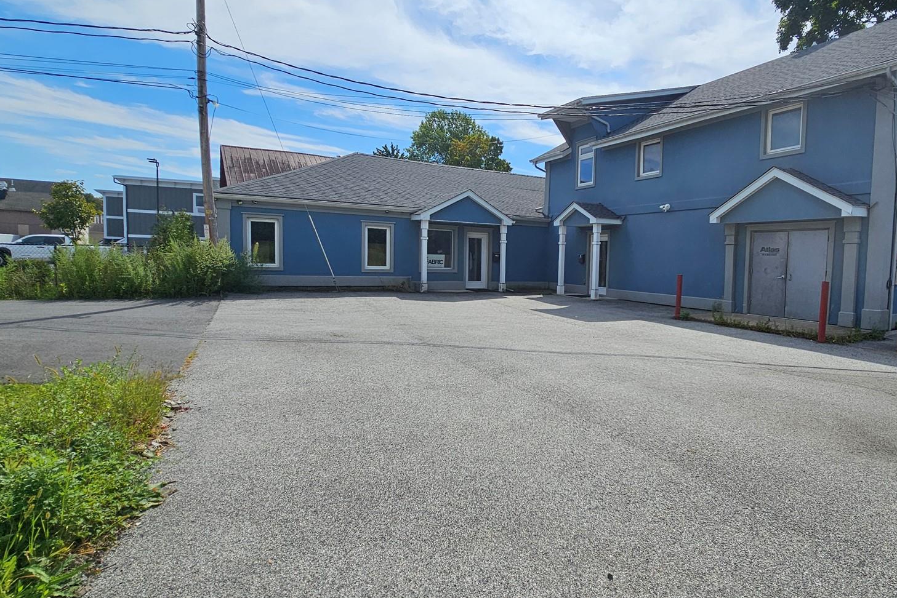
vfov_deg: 64.6
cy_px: 291
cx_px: 547
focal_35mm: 19
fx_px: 473
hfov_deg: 85.6
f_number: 2.2
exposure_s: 1/3977
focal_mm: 2.2
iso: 50
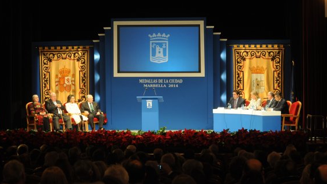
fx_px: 754
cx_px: 163
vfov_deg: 13.9
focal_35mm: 87
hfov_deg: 24.5
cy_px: 81
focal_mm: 82
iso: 2500
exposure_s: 1/40
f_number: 8
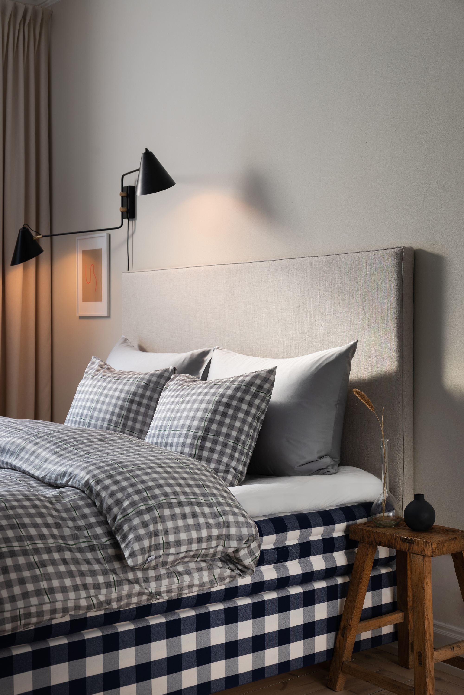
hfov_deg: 26.5
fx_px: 986
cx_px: 232
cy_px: 348
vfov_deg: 38.9
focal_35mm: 51
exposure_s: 1/2.5
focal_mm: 51
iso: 50
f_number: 9
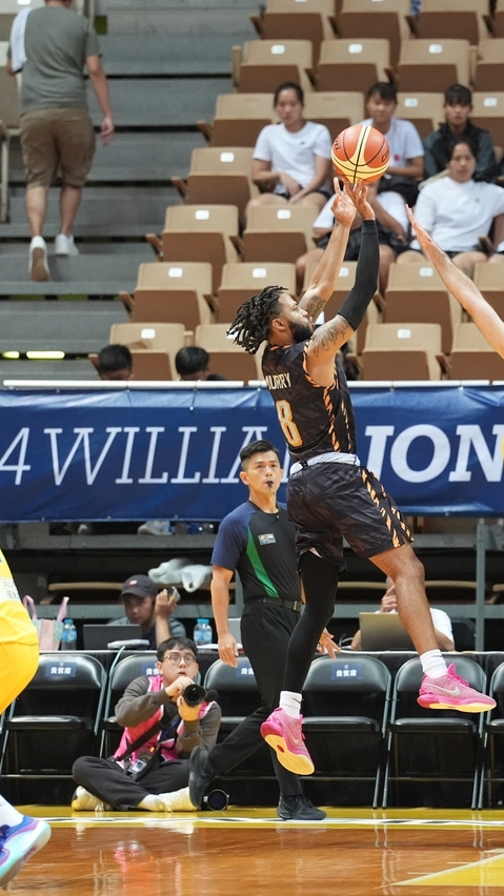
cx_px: 377
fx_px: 7487
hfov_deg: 3.9
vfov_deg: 6.9
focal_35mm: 315
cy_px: 449
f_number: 3.5
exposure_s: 1/1000
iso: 5000
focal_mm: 200
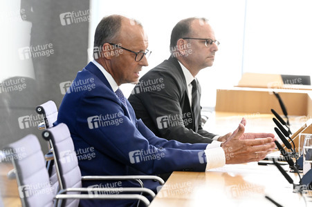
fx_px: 1732
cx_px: 156
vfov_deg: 6.9
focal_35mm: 200
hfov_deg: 10.3
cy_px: 104
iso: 3200
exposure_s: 1/640
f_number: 6.3
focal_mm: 200
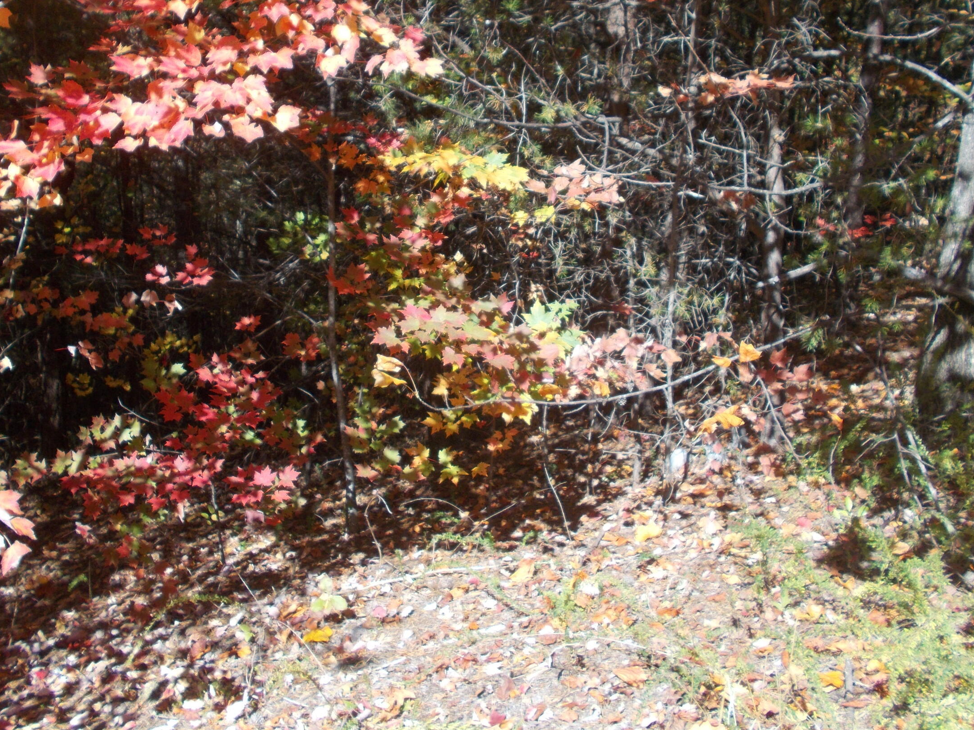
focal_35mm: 36
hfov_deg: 51.3
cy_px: 238
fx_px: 1013
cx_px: 434
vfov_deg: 39.1
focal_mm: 4.6
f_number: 3.2
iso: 80
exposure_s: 1/320
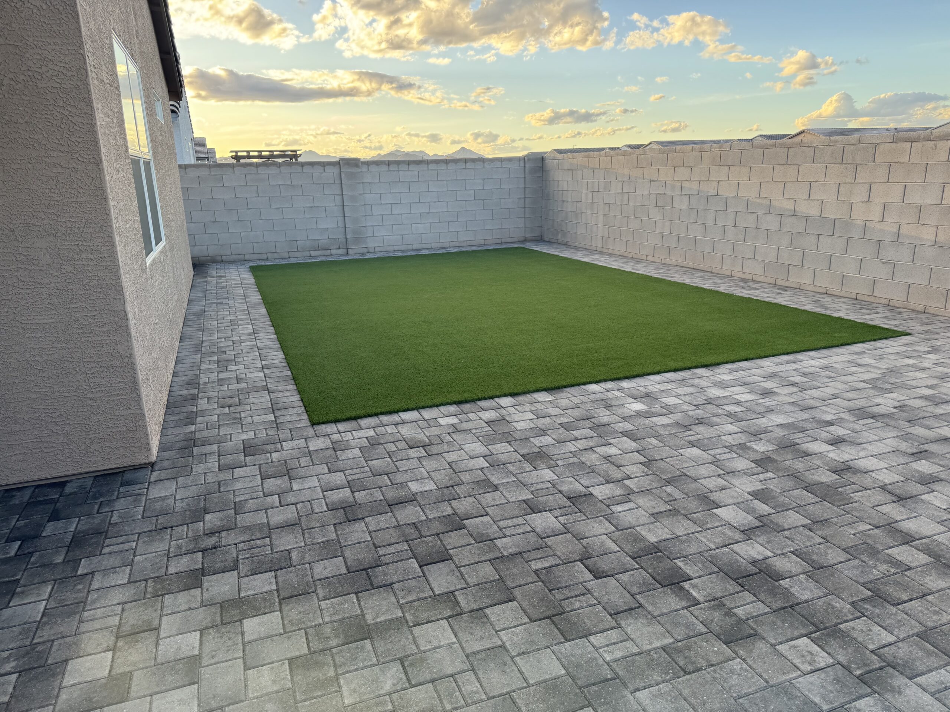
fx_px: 659
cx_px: 475
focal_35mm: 24
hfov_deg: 71.6
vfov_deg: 56.8
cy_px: 356
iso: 80
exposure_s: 1/334
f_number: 1.78
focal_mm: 6.76
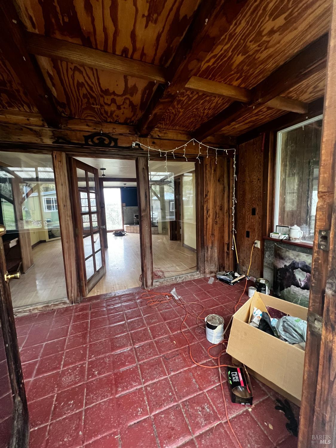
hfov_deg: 89.9
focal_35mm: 13
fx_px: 168
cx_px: 168
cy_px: 224
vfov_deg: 106.2
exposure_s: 1/60
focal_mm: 1.57
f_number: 1.8
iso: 400
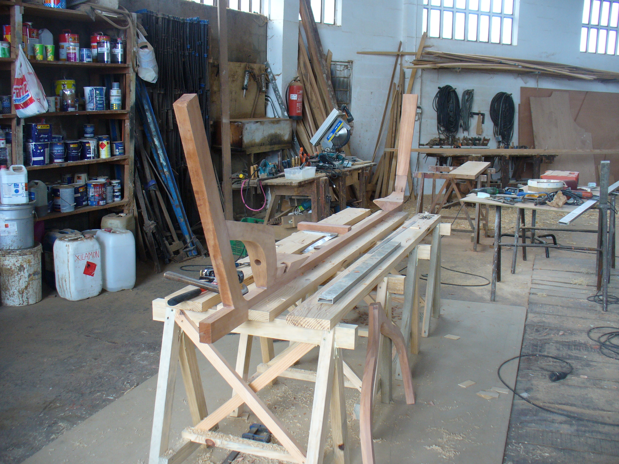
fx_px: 662
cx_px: 310
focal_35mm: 37
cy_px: 232
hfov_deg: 50.1
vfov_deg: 38.7
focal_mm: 6.1
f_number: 2.8
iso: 100
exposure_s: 1/40
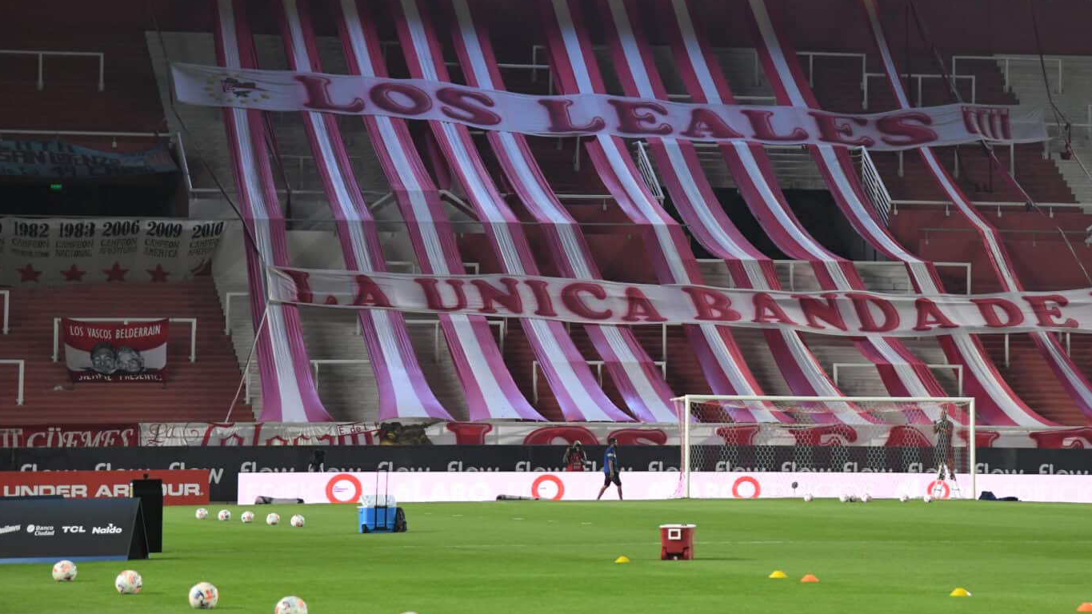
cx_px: 662
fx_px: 4459
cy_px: 171
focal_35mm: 154
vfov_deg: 7.9
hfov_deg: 14.0
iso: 2500
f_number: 4
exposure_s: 1/400
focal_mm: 98
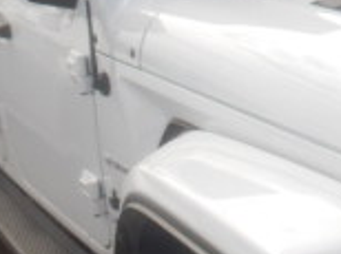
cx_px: 425
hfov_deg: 18.5
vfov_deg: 14.7
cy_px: 197
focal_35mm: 100
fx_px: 984
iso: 125
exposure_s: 1/400
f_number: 2.8
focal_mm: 4.3
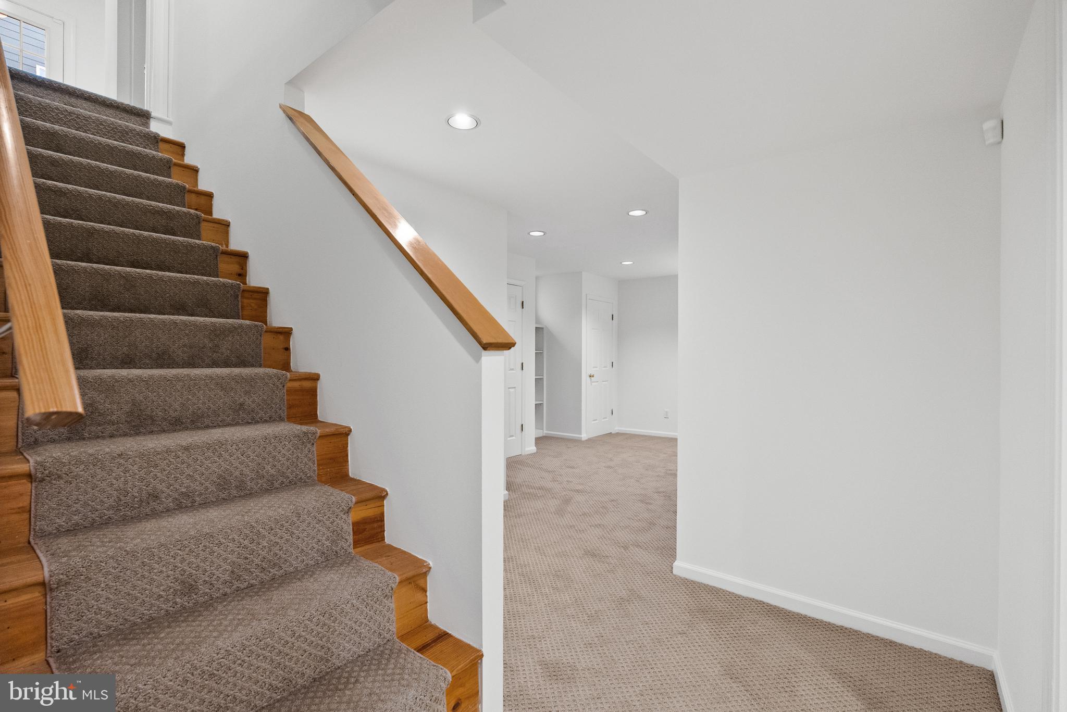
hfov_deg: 96.7
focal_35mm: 16
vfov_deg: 73.8
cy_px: 356
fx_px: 474
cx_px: 534
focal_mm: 16
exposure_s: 1/25
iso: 1250
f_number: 4
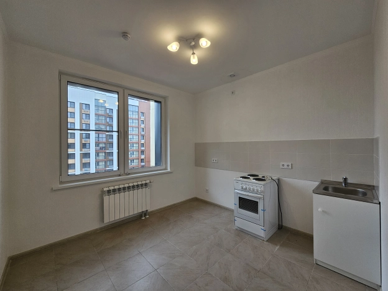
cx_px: 194
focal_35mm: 13
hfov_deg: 106.2
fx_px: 146
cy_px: 146
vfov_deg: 89.9
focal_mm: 2.2
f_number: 2.2
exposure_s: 1/100
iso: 64
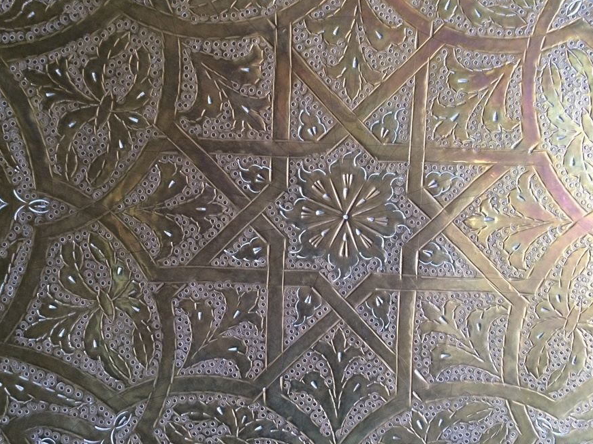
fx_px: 531
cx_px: 294
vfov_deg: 45.4
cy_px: 217
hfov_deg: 58.4
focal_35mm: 31
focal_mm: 4.12
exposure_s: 1/30
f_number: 2.2
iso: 160
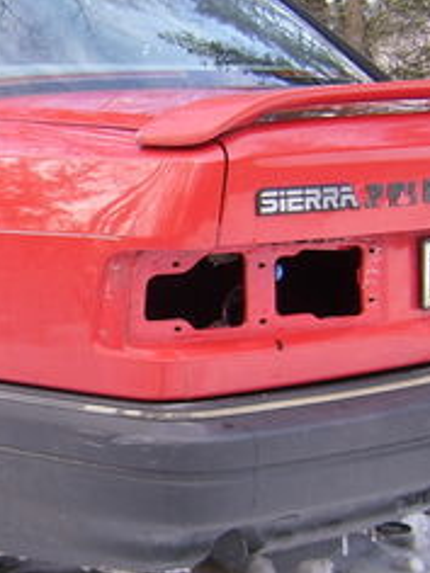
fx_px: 1573
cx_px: -19
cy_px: 308
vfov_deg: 20.6
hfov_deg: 15.2
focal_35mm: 95
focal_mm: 5.95
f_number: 2.8
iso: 100
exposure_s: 1/104
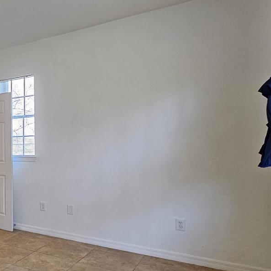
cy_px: 154
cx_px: -40
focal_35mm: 31
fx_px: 275
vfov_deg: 52.4
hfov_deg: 40.2
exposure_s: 1/60
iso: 160
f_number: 2.2
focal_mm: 2.2
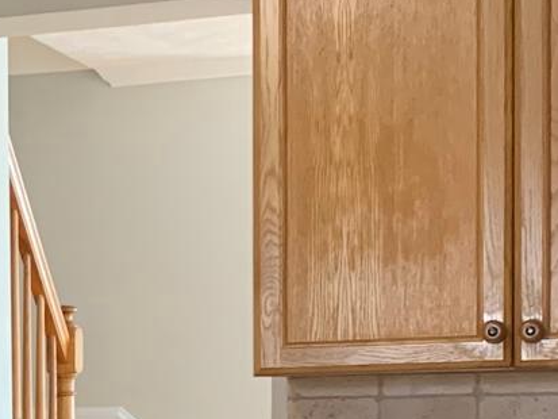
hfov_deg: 14.4
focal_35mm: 129
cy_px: 554
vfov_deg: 11.2
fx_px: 2080
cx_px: -236
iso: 320
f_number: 1.8
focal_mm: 4.25
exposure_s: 1/40
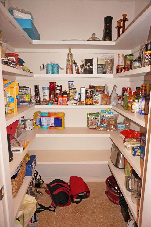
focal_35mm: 24
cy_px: 114
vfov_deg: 73.8
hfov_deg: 53.0
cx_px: 76
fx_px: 151
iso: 800
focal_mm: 16
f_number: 3.5
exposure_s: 1/125
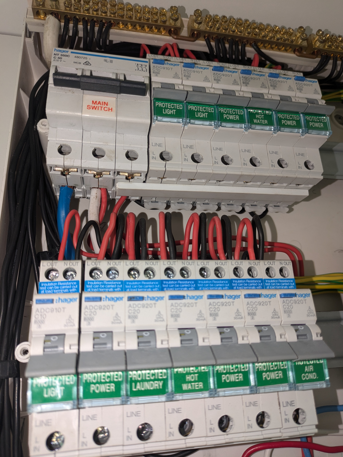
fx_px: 330
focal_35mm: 25
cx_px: 172
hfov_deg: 54.9
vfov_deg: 69.4
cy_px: 228
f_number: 1.89
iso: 76
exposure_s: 1/100
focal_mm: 5.43
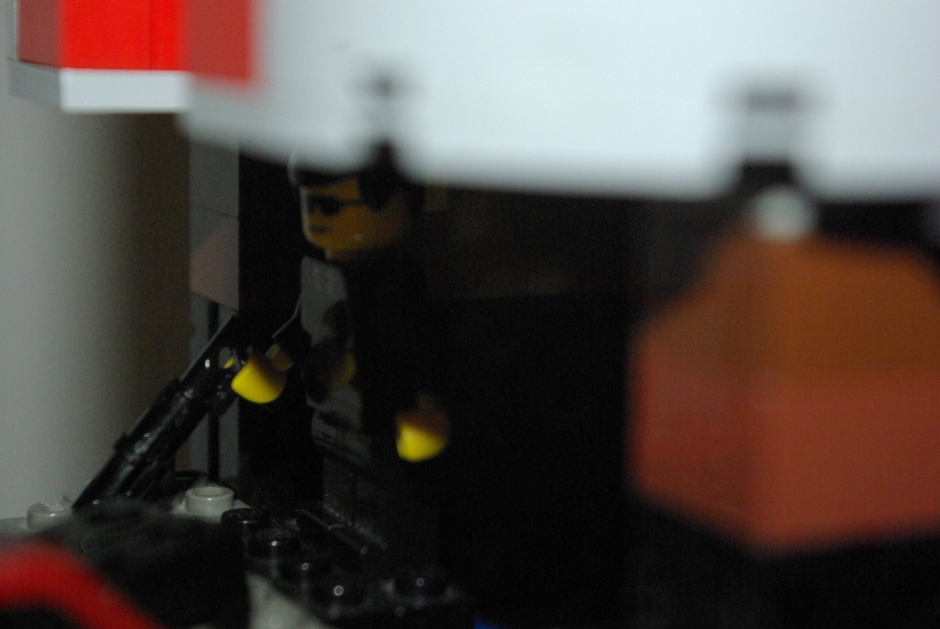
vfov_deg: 16.6
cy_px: 314
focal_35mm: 82
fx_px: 2157
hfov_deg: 24.6
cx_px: 470
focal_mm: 55
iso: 1600
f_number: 8
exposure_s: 1/60
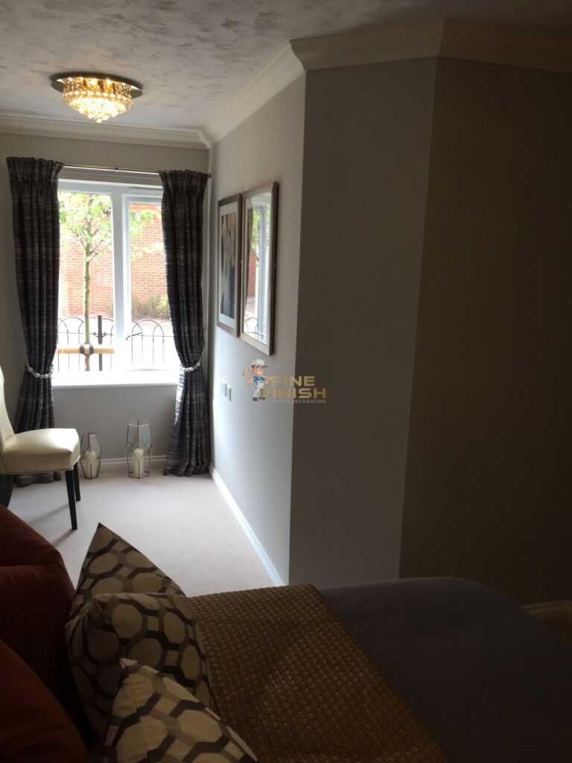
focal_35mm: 29
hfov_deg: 48.2
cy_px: 382
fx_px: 639
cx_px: 286
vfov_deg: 61.7
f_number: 2.2
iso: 32
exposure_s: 1/50
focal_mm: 4.15
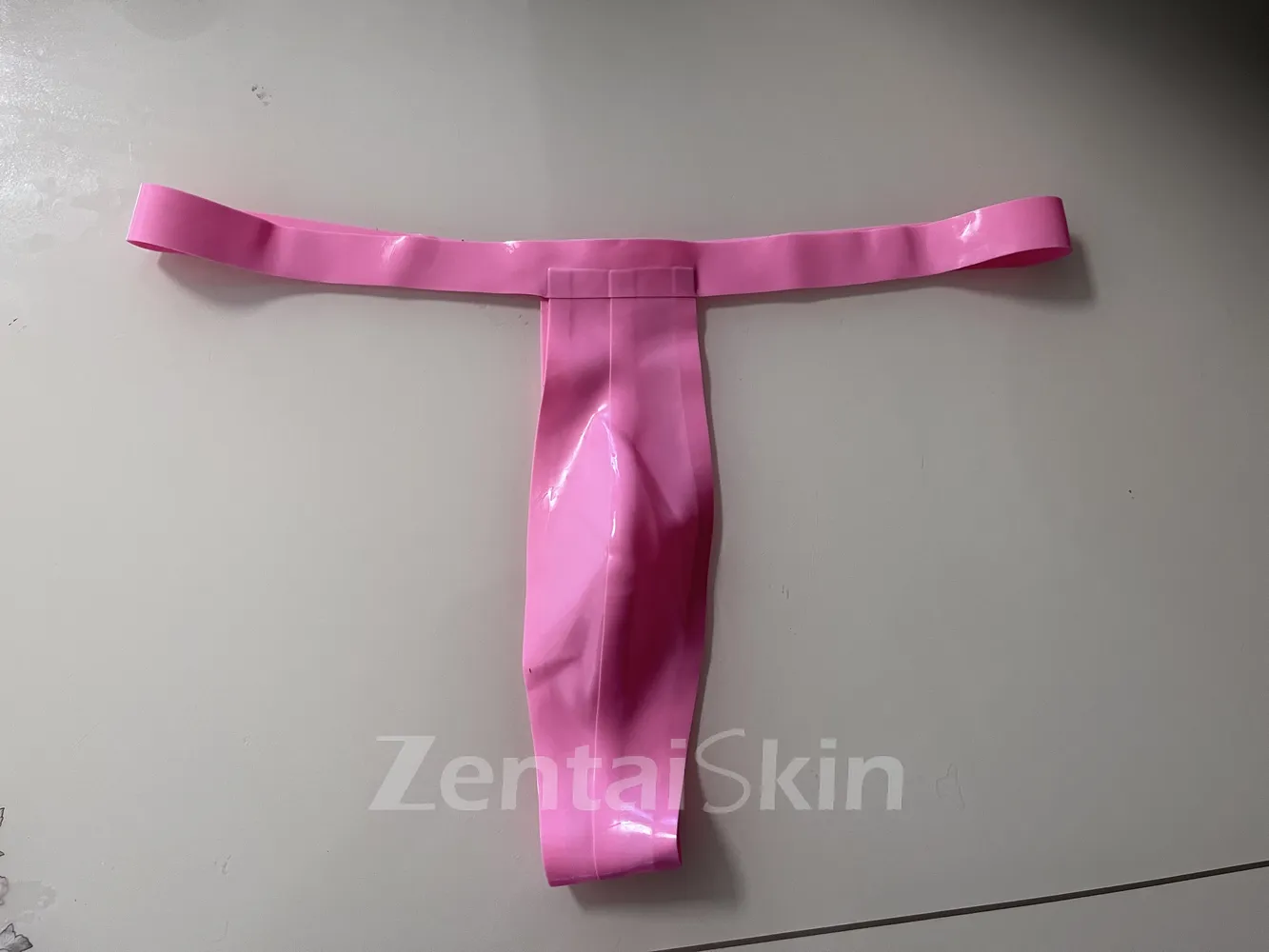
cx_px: 634
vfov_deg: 53.1
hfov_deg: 67.3
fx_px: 953
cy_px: 476
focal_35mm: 26
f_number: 1.6
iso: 125
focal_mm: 5.1
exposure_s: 1/50
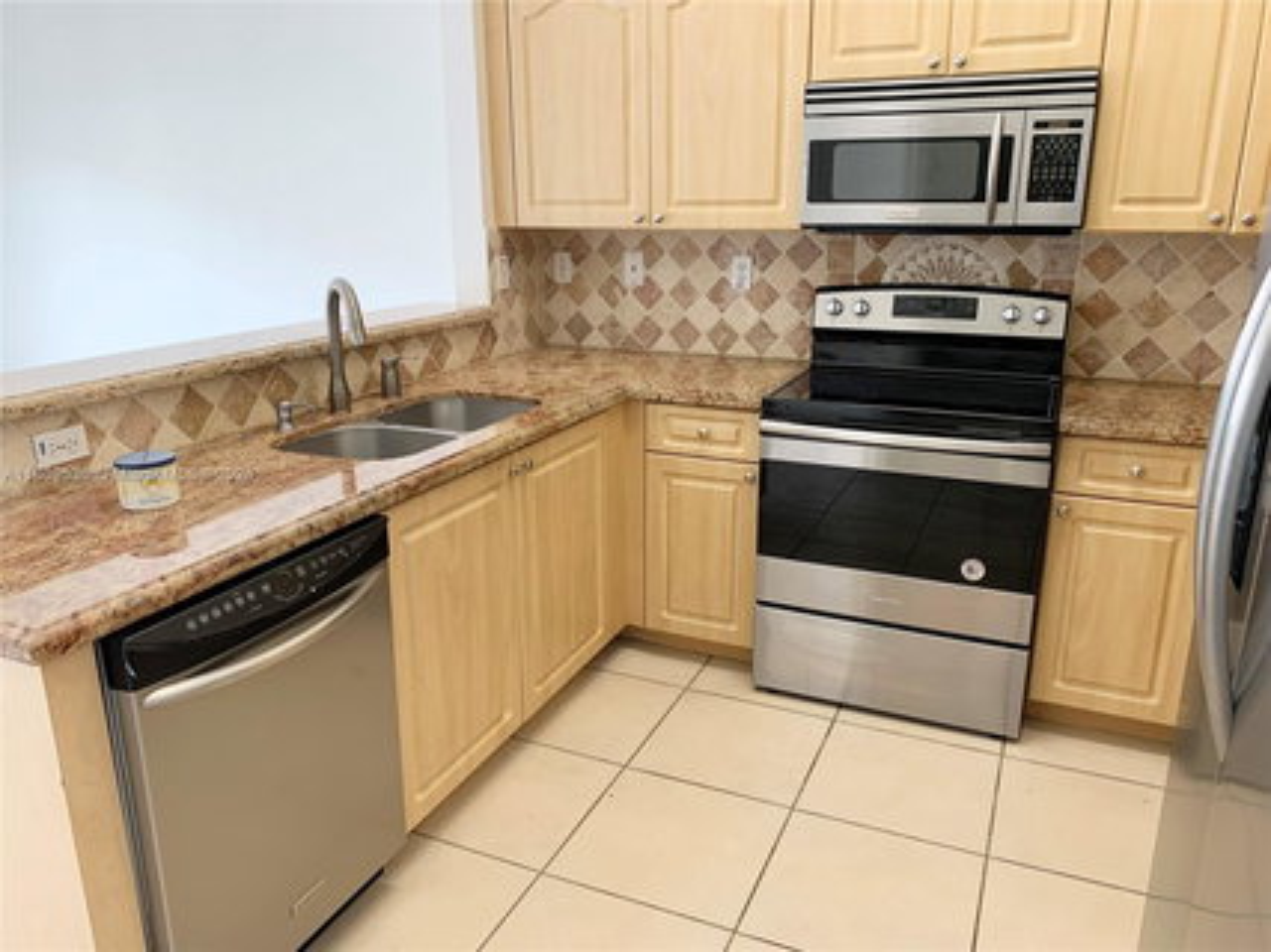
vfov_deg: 53.0
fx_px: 954
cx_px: 636
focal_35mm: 26
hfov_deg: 67.3
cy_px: 476
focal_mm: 4.25
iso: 64
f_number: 1.8
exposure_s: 1/60
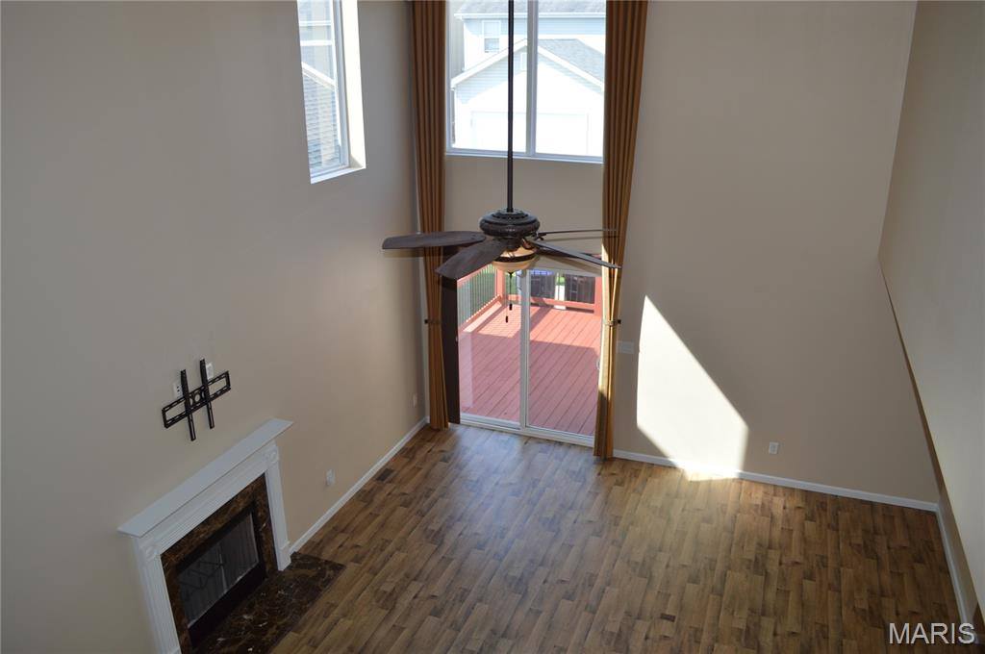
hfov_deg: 67.4
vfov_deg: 47.8
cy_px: 327
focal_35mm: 27
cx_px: 492
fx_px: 738
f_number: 4
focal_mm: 18
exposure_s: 1/125
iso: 220
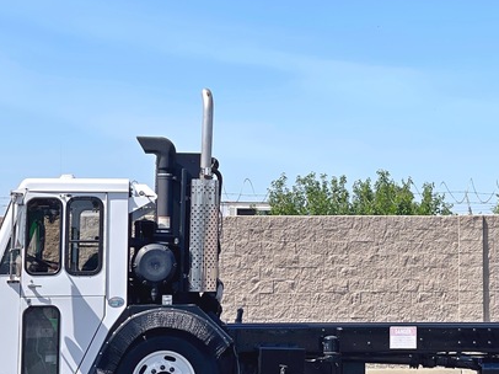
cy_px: 130
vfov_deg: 12.0
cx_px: 391
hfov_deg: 15.9
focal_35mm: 123
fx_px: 1772
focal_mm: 7.5
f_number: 2.2
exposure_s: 1/2053
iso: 32
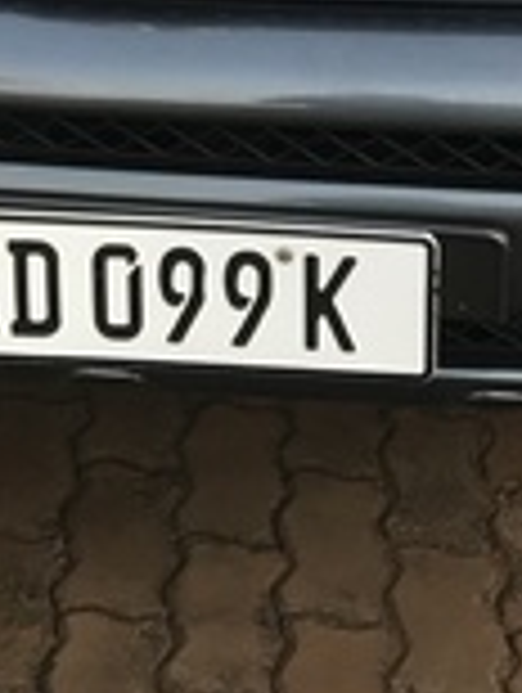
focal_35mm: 109
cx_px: 310
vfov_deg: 16.5
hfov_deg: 13.6
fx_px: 2186
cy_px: -328
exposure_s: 1/116
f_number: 1.8
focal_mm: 3.99
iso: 20
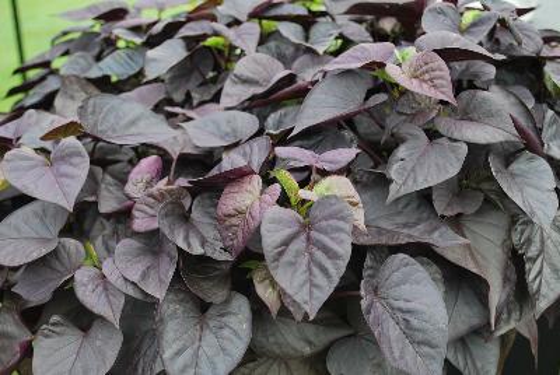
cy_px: 188
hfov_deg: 35.0
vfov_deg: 23.9
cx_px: 280
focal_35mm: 57
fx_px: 888
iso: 200
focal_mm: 38
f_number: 5.6
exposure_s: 1/60
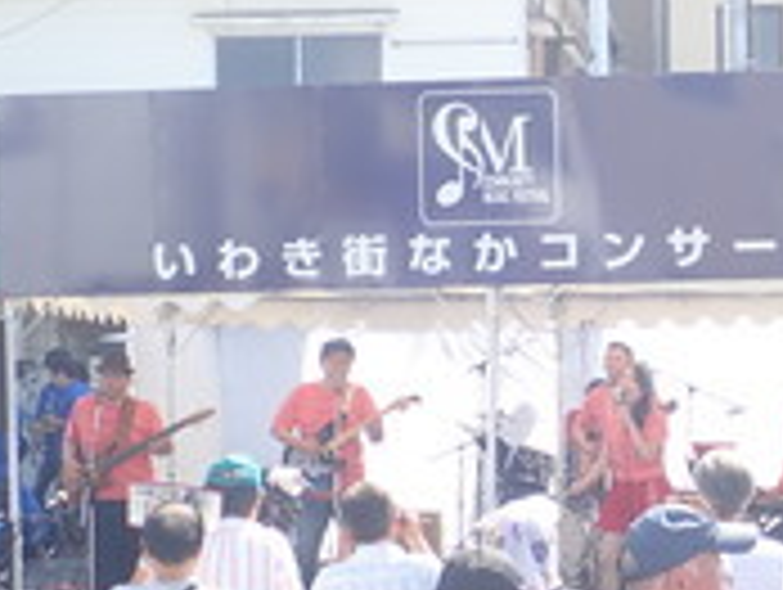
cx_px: 477
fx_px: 2514
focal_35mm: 111
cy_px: 347
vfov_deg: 13.4
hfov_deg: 17.7
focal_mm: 7.86
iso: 100
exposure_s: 1/160
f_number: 4
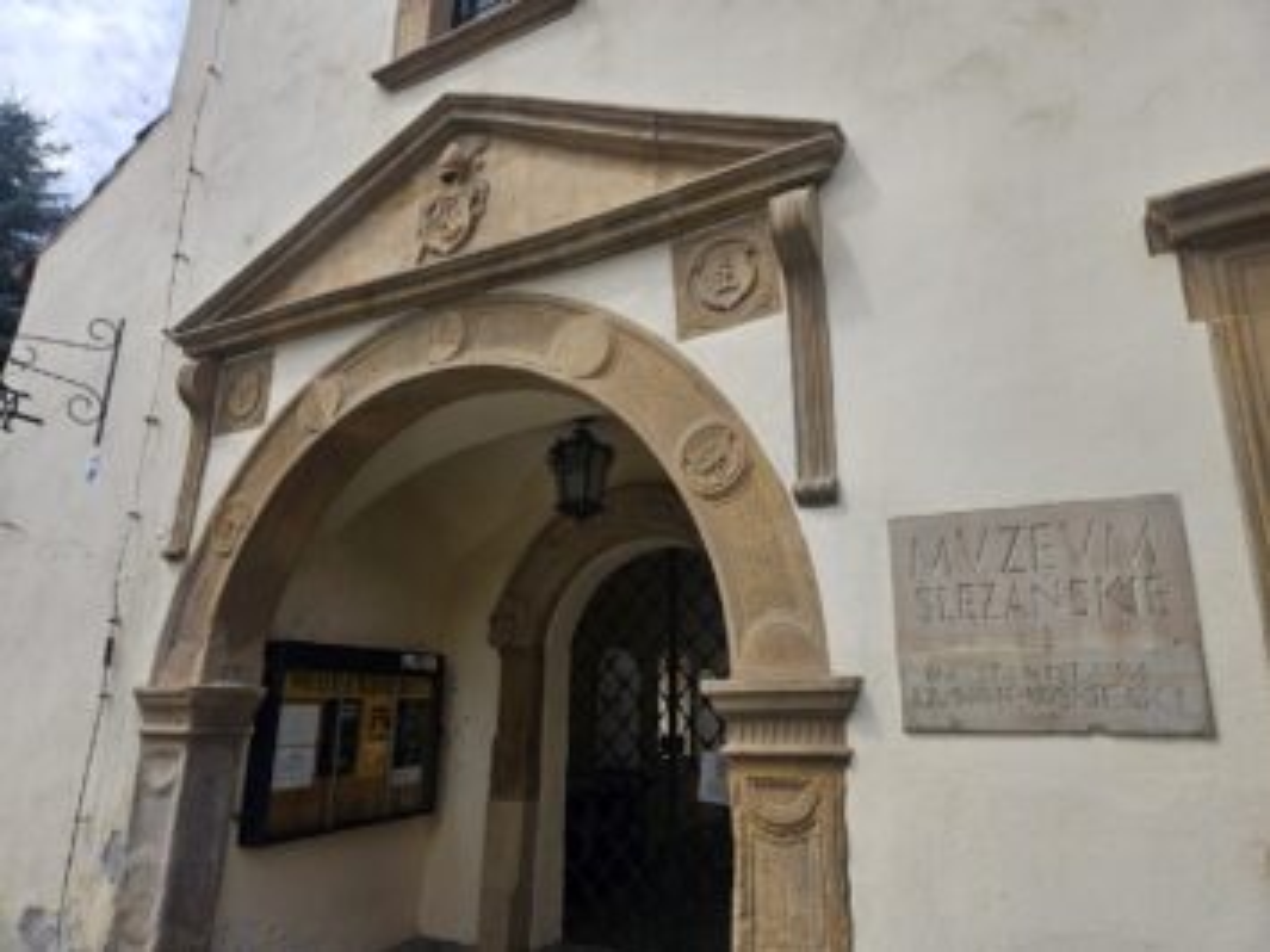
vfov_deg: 58.9
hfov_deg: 73.9
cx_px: 635
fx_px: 844
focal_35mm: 23
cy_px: 476
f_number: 1.8
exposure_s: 1/1645
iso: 25
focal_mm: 5.4
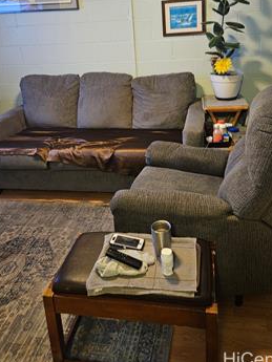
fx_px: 335
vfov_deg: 55.4
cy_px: 114
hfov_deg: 44.1
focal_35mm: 32
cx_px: 148
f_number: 1.8
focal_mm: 5.4
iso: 640
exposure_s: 1/30
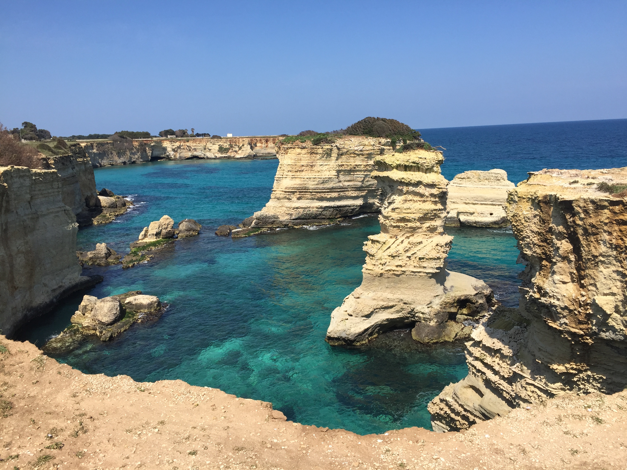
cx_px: 314
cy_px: 235
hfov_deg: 61.7
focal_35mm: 29
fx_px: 525
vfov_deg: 48.2
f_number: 2.2
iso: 32
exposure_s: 1/2083
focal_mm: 4.15
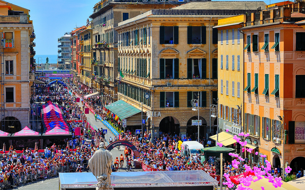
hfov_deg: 25.8
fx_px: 665
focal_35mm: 80
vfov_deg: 16.3
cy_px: 95
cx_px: 153
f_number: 8
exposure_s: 1/50
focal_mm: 52
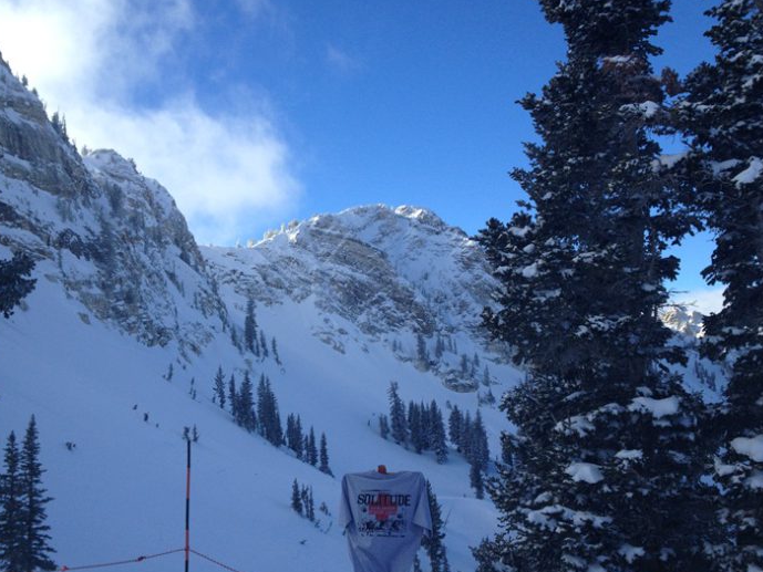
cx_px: 359
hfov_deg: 47.8
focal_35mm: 39
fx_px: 860
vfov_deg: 36.8
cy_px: 288
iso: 50
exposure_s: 1/1623
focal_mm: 4.28
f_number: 2.4
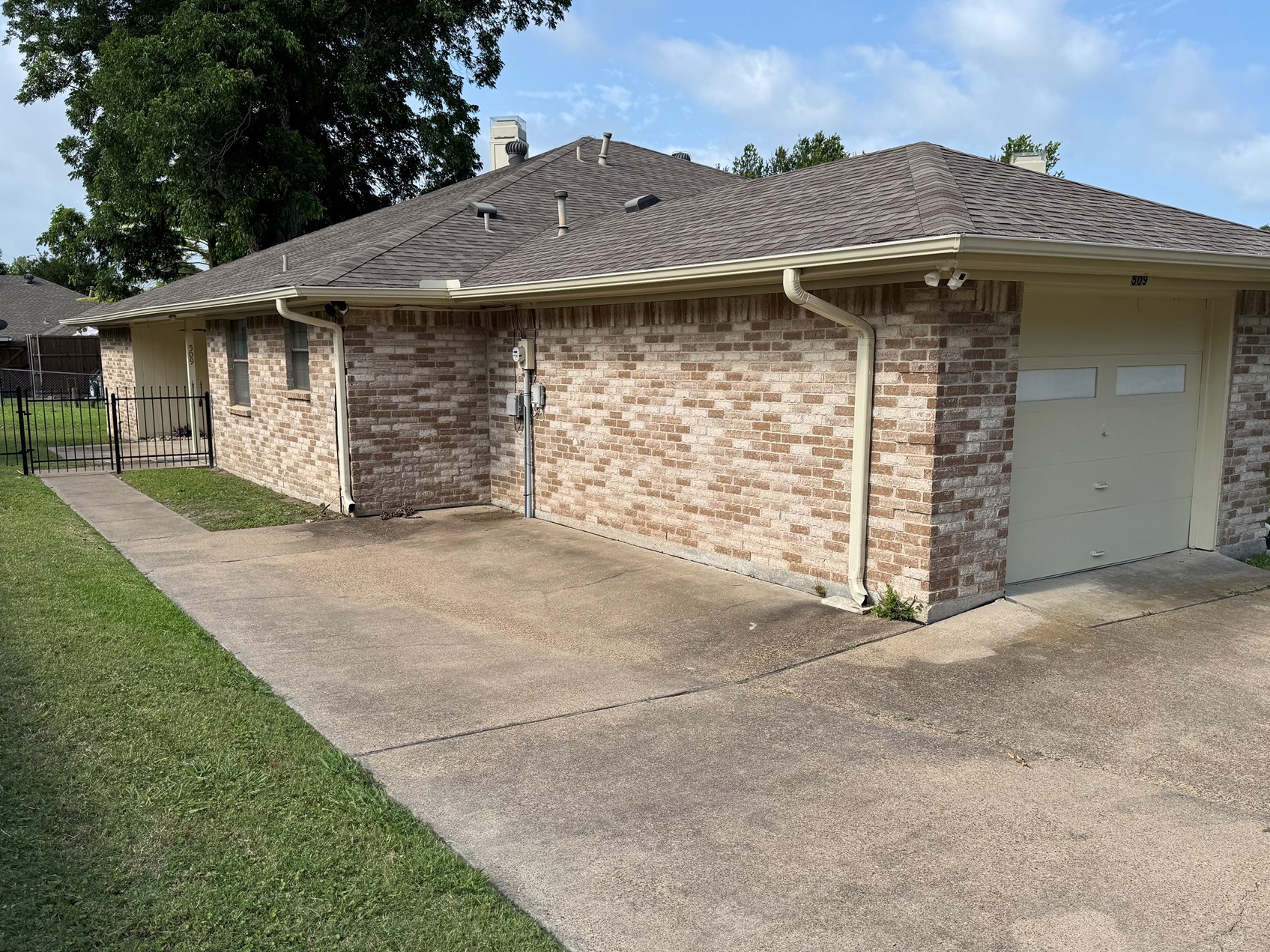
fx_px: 1064
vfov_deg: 48.2
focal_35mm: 29
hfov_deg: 61.7
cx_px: 644
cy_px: 512
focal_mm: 6.76
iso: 80
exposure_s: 1/3597
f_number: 1.78
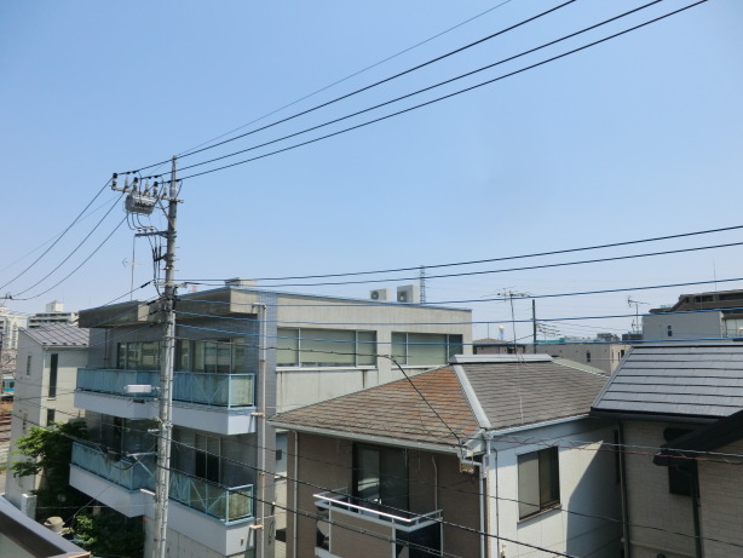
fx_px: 537
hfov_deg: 69.4
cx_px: 378
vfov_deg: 54.9
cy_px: 287
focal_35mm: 25
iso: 80
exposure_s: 1/250
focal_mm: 4.3
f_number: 7.5
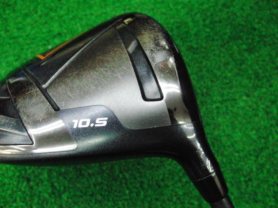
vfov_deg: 38.7
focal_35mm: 37
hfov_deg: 50.1
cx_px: 139
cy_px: 104
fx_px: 297
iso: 3200
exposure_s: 1/250
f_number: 3.6
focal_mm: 6.42
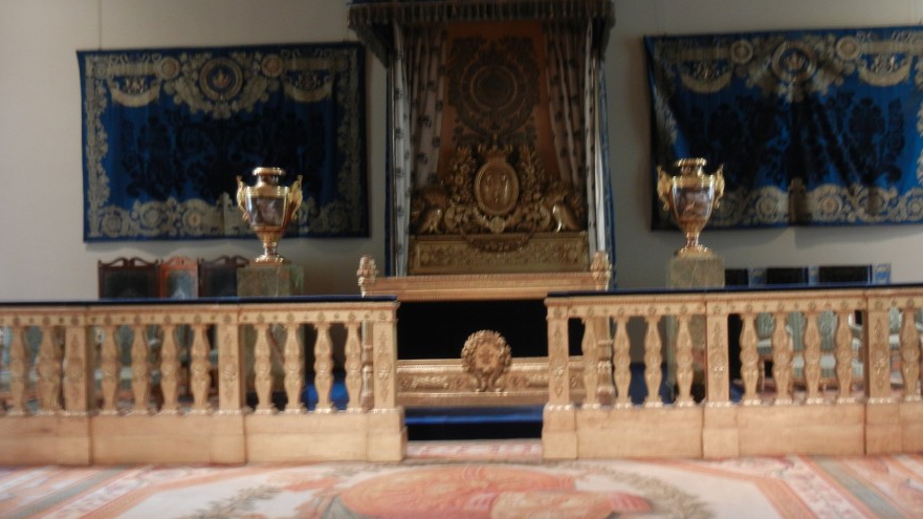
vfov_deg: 31.2
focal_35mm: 38
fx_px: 930
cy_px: 262
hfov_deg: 52.6
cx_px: 530
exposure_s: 1/1.8
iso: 200
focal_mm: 5.4
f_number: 3.5
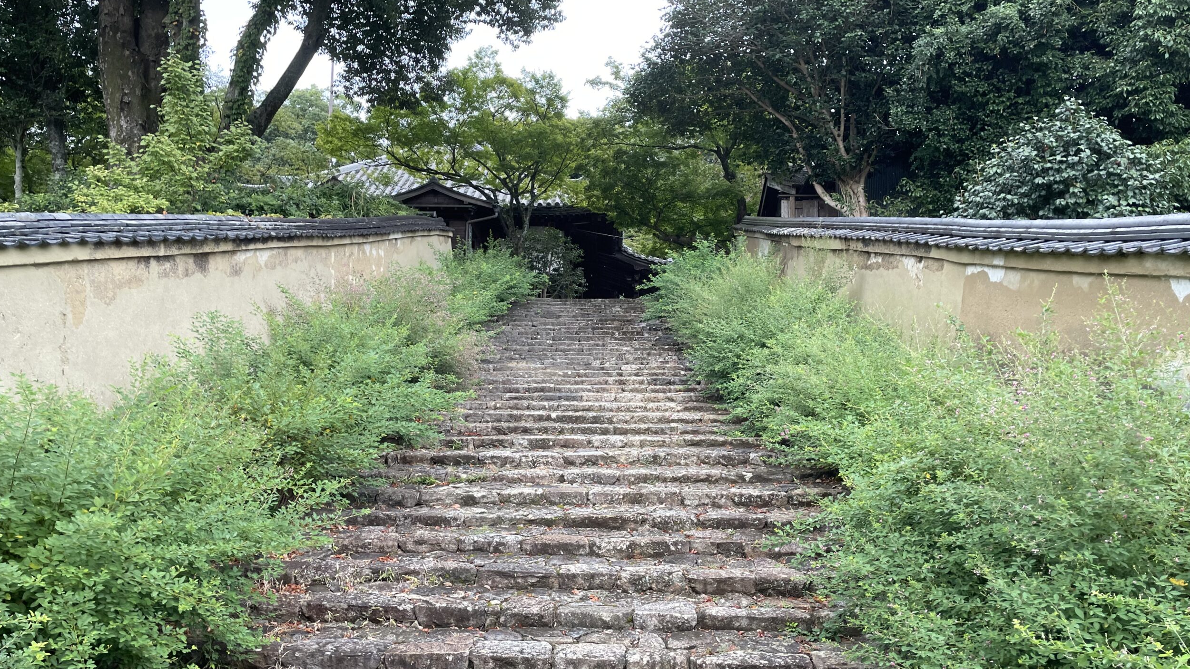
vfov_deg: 40.1
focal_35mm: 29
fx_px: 915
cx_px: 590
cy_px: 370
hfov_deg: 66.1
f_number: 1.6
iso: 32
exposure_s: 1/336
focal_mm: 4.2
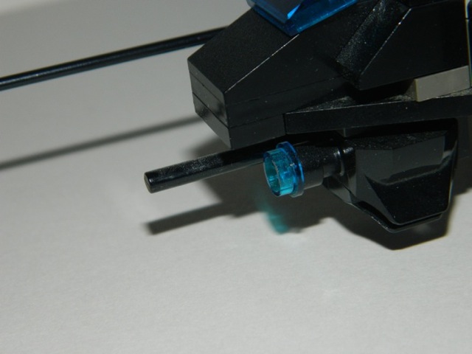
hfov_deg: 19.1
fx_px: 1404
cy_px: 177
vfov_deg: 14.4
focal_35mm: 103
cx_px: 236
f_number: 12.6
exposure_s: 1/60
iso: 200
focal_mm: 18.6
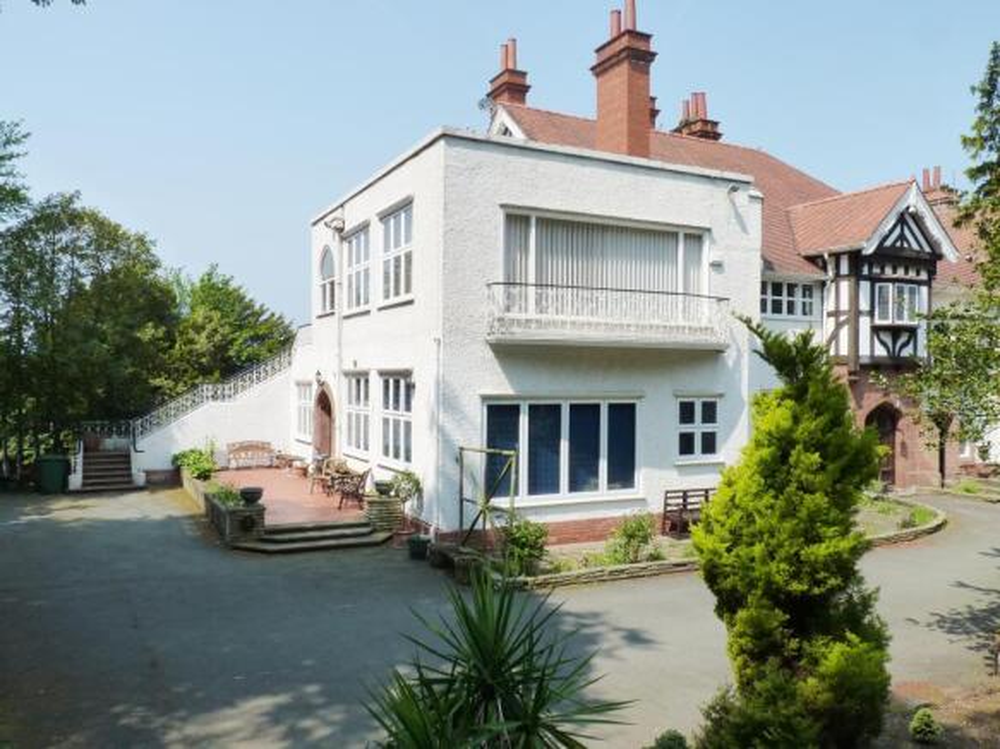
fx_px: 780
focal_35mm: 27
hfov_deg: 65.3
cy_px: 374
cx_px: 500
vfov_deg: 51.3
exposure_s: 1/320
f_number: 5.6
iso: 125
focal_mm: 4.8
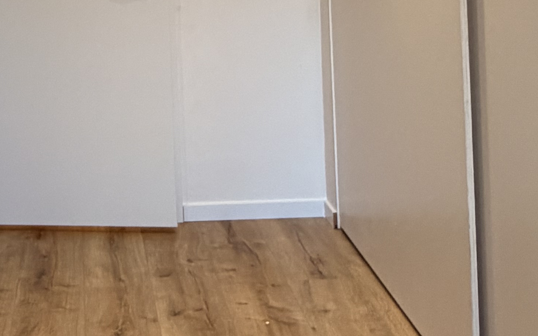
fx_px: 850
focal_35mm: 58
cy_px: -130
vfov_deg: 20.0
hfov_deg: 33.5
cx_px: 69
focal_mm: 2.22
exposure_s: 1/96
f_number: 2.2
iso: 320
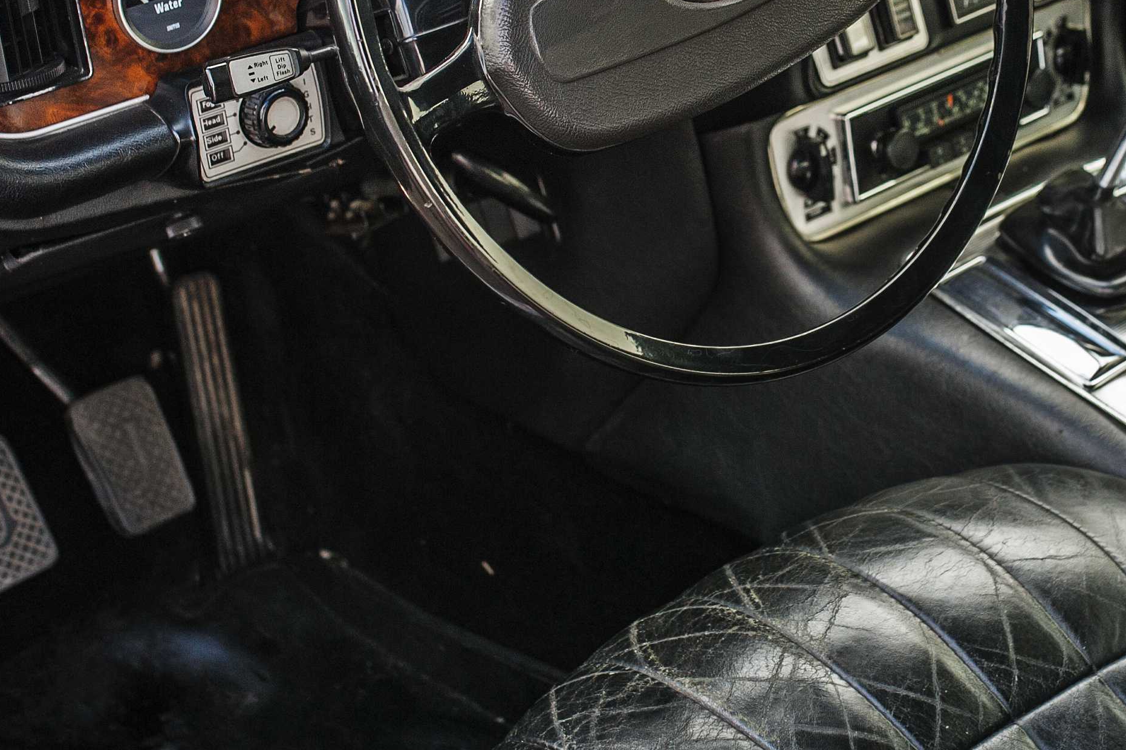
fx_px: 2501
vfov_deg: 16.9
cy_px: 106
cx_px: 819
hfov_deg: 25.1
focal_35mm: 80
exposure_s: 1/125
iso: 320
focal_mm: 35
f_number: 5
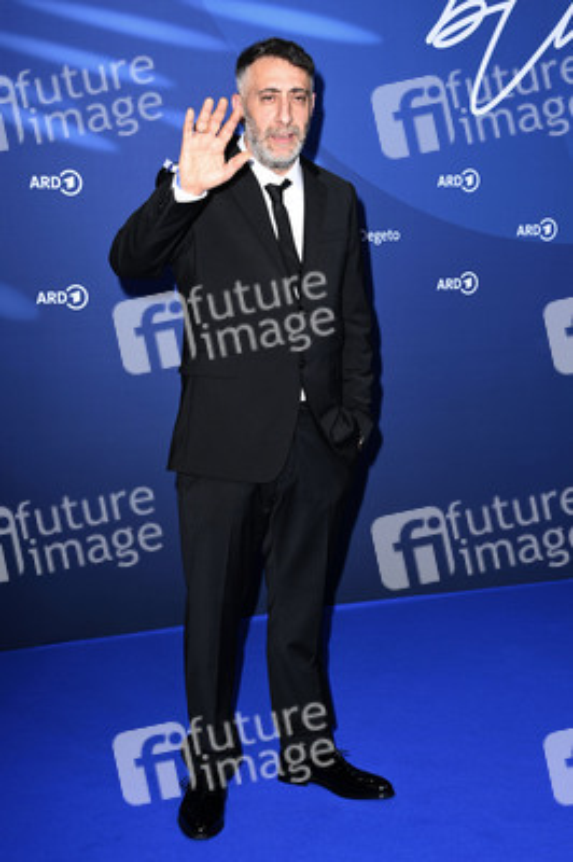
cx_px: 286
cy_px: 431
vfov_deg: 32.4
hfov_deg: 21.9
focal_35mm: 62
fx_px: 1483
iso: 800
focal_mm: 62
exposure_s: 1/250
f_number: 6.3
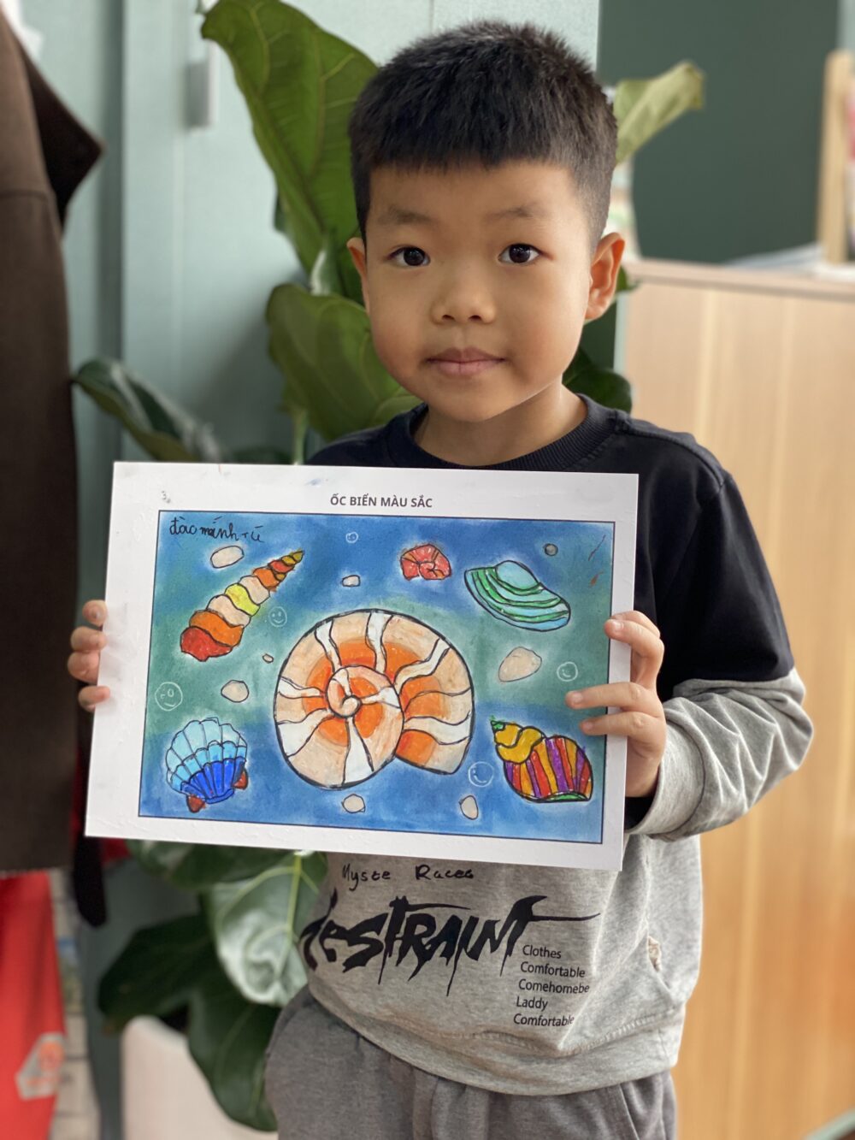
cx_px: 428
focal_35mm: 52
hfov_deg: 28.0
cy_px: 570
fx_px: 1712
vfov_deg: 36.8
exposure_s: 1/122
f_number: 2
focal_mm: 6
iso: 100
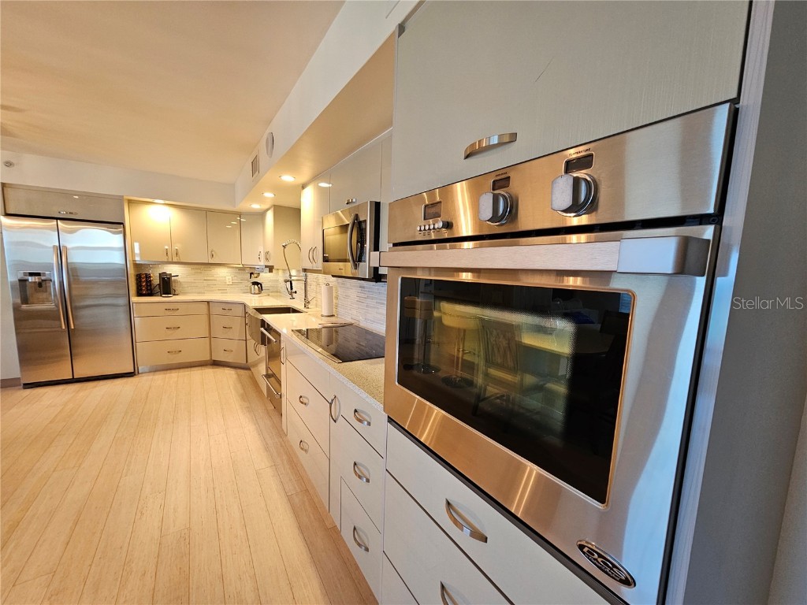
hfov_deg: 106.2
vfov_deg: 89.9
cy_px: 302
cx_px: 404
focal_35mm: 13
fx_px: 303
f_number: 2.2
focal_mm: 2.2
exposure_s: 1/60
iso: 200
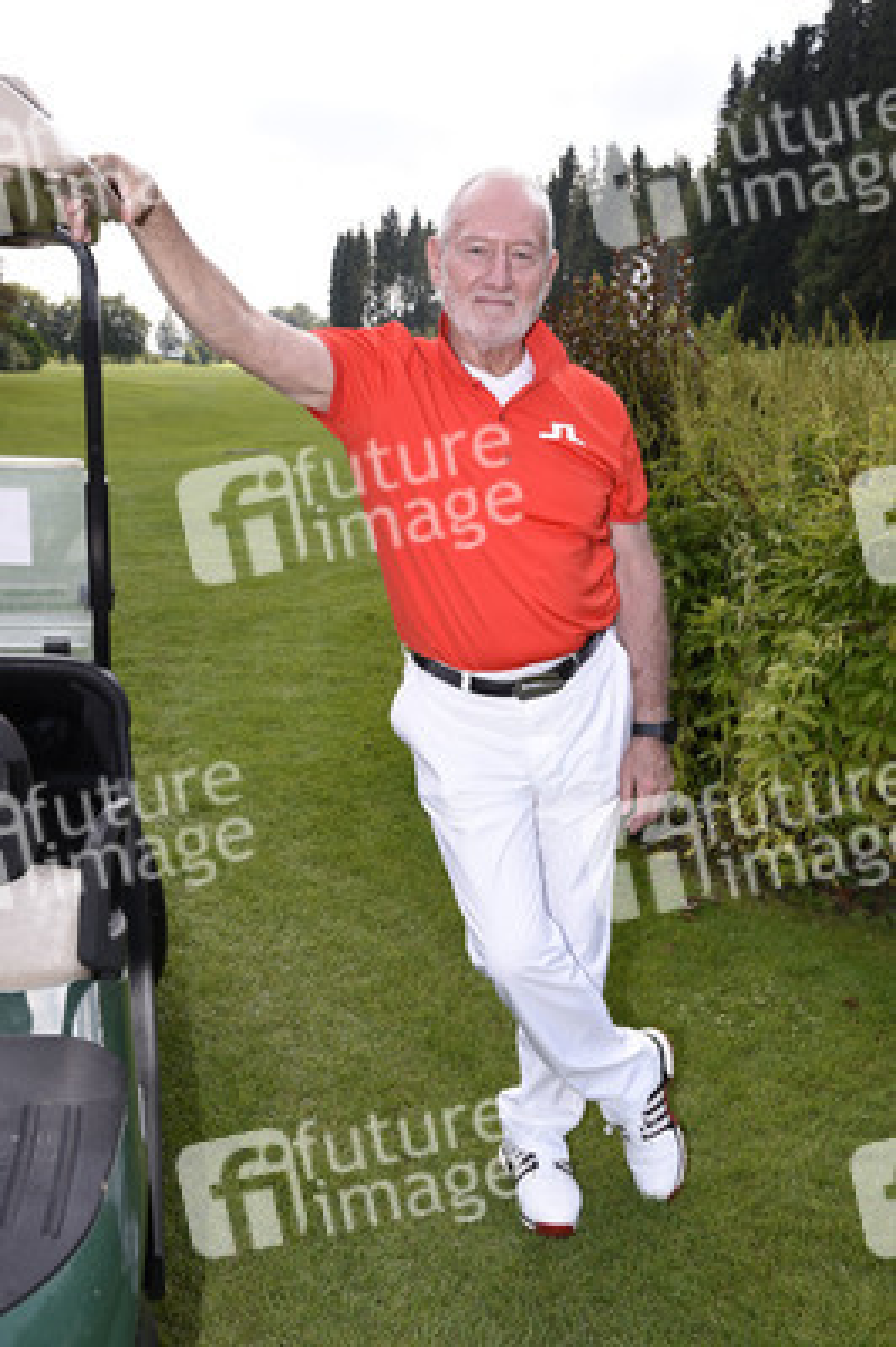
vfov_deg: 50.7
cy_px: 674
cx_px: 448
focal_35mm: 38
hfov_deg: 35.0
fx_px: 1421
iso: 200
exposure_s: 1/160
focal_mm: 38
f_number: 8
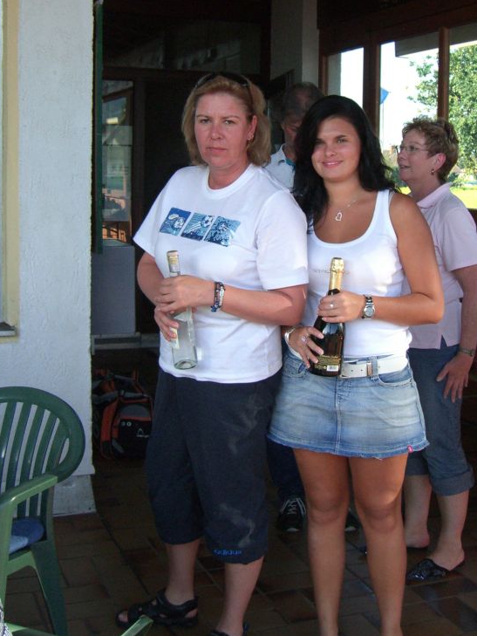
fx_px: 937
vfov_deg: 37.2
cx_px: 239
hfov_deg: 28.6
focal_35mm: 51
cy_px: 230
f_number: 2.8
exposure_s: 1/640
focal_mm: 7.9
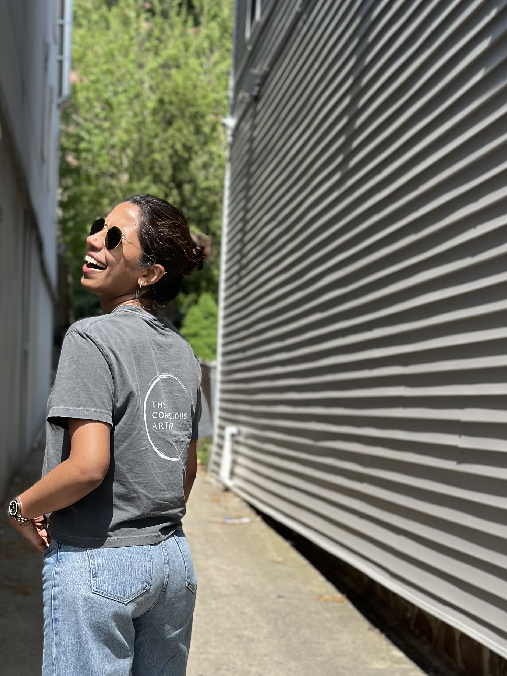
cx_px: 171
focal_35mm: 77
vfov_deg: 25.0
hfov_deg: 19.1
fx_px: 1504
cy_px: 509
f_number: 1.78
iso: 100
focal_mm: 6.86
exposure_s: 1/3876
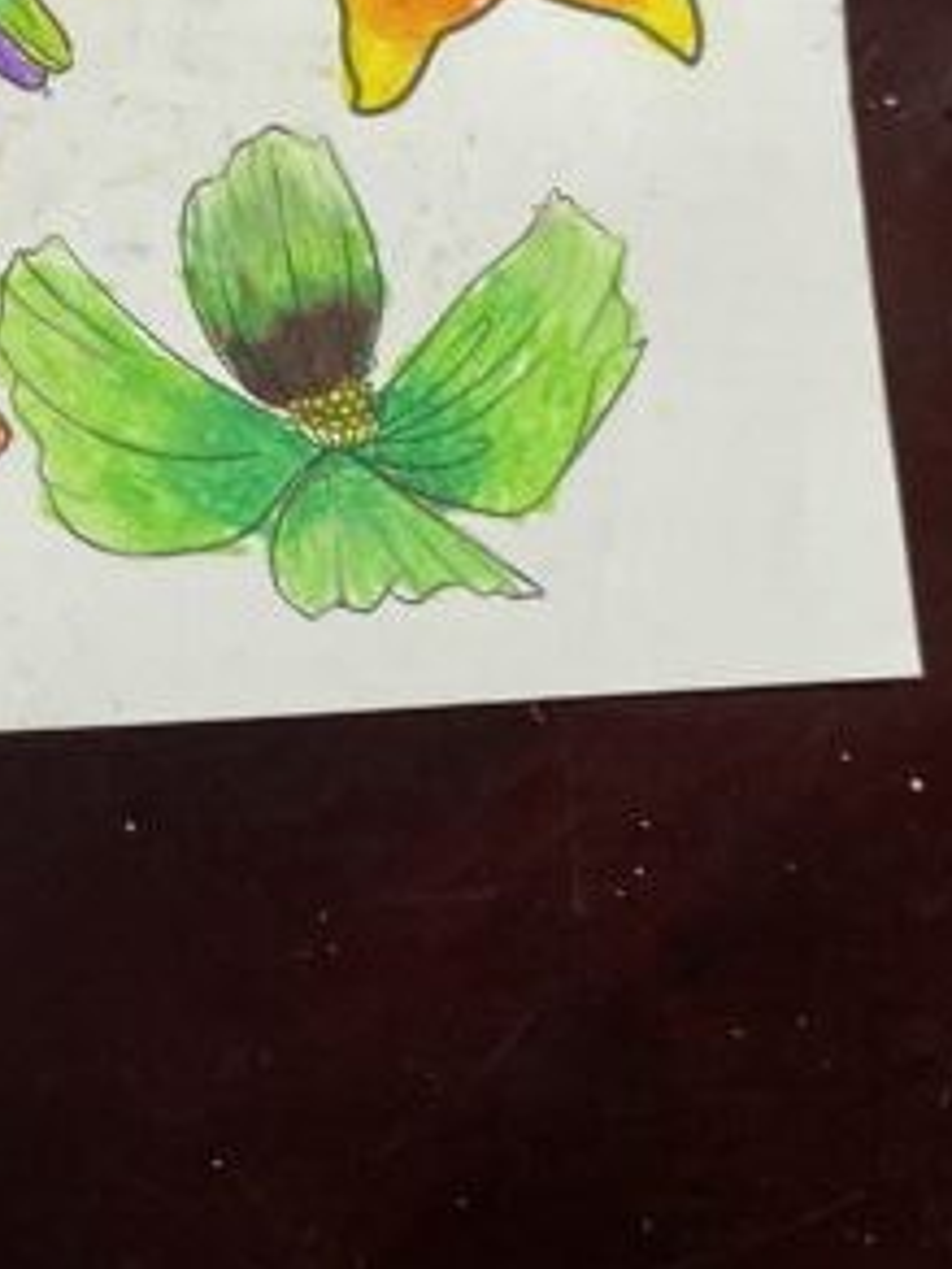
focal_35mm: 89
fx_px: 3264
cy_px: -196
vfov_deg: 20.7
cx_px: -530
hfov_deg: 15.2
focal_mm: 4.25
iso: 40
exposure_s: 1/100
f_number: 1.8
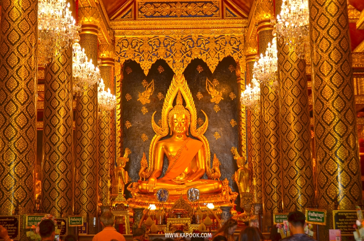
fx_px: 575
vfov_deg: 23.7
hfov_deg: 35.1
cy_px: 120
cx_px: 182
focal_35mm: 57
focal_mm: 38
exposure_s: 1/13
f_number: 5.6
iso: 200
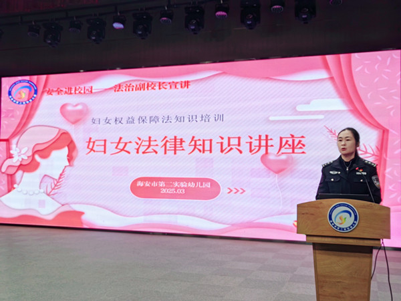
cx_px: 200
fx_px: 452
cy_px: 150
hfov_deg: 47.9
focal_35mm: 39
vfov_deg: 36.8
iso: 50
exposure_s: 1/190
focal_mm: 5.52
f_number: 1.9
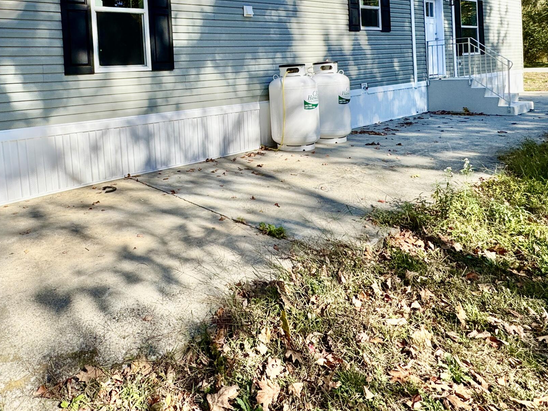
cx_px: 196
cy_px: 83
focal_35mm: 26
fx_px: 412
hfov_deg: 66.0
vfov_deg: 50.0
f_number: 2.2
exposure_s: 1/1976
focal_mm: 2.22
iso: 50
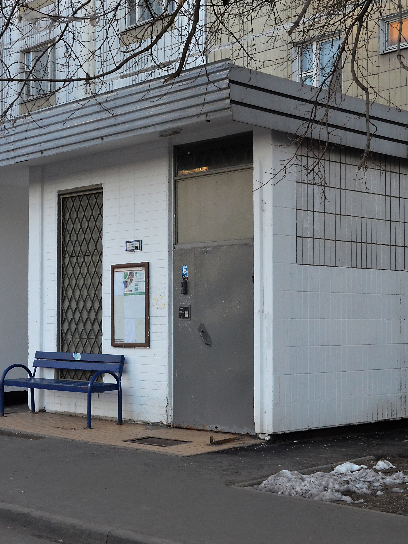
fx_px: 959
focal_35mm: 61
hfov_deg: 24.0
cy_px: 272
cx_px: 204
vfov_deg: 31.7
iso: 1600
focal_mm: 28
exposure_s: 1/320
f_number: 9
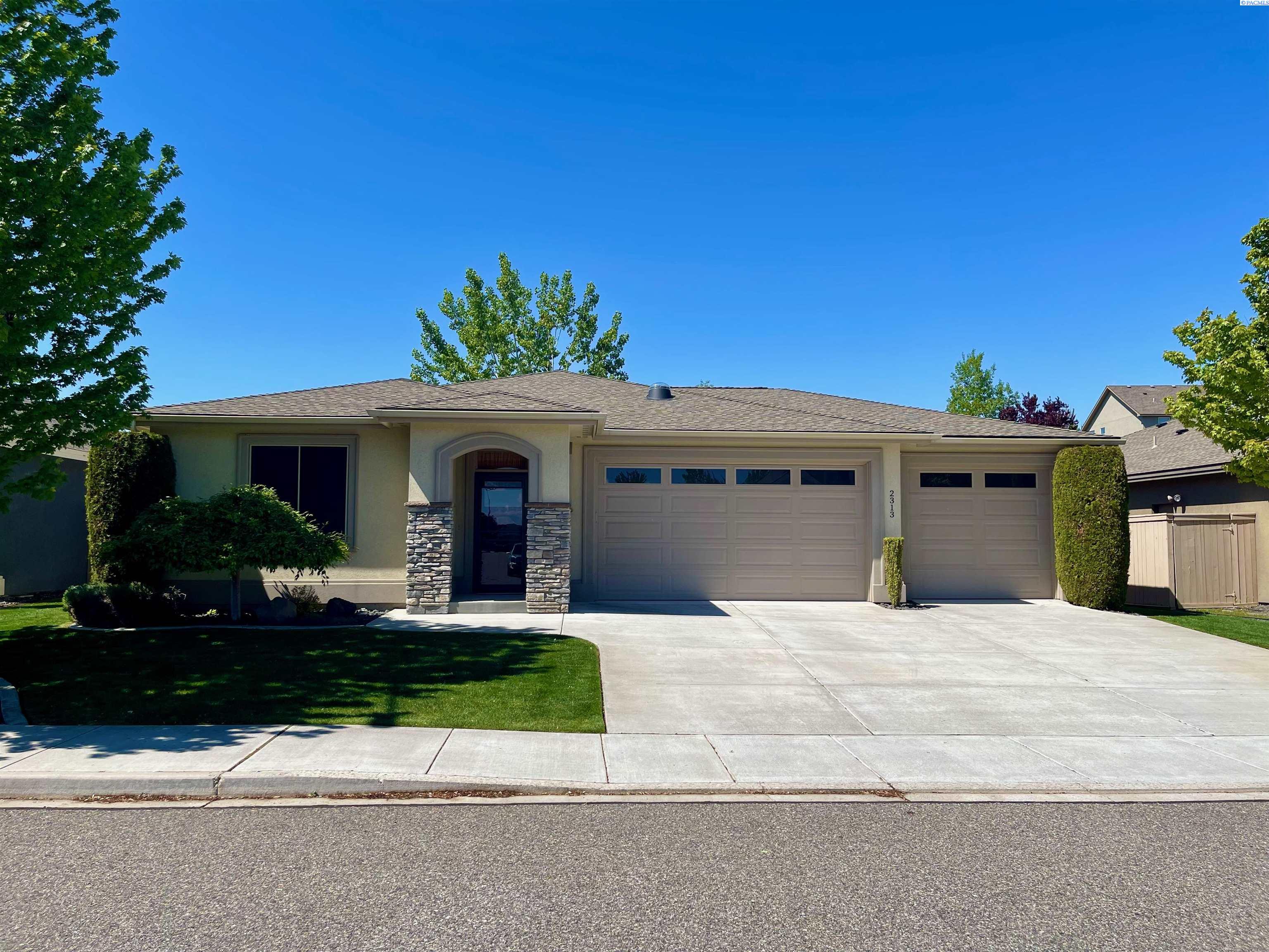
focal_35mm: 25
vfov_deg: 54.9
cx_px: 634
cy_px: 476
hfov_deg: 69.4
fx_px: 916
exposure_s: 1/4348
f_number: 1.6
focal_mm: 5.1
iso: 32
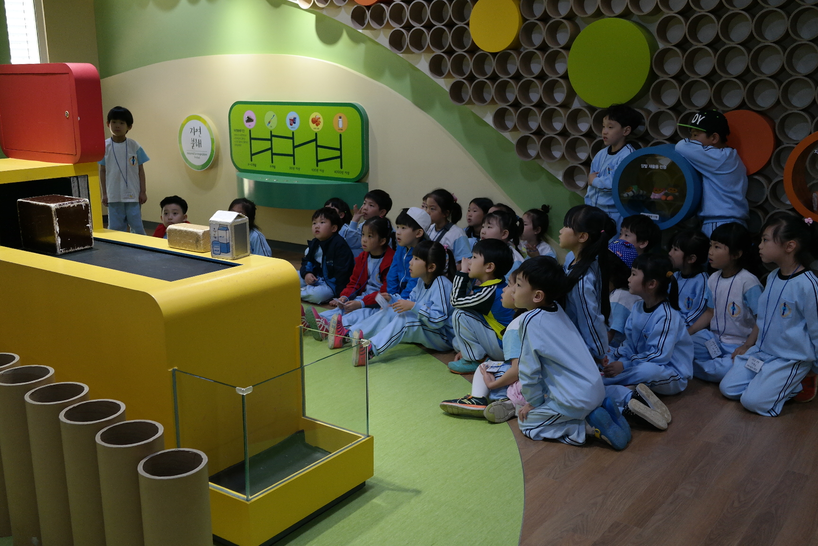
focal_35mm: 36
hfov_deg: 53.1
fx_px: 818
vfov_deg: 36.9
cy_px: 273
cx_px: 409
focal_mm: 24
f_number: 3.5
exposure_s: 1/50
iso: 400
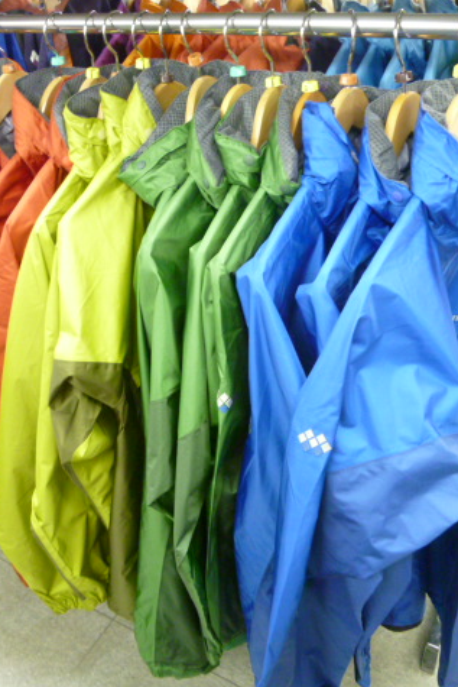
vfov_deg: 54.4
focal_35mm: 35
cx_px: 209
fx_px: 667
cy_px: 341
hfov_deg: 37.9
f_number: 2.8
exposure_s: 1/15
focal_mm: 4.5
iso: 400
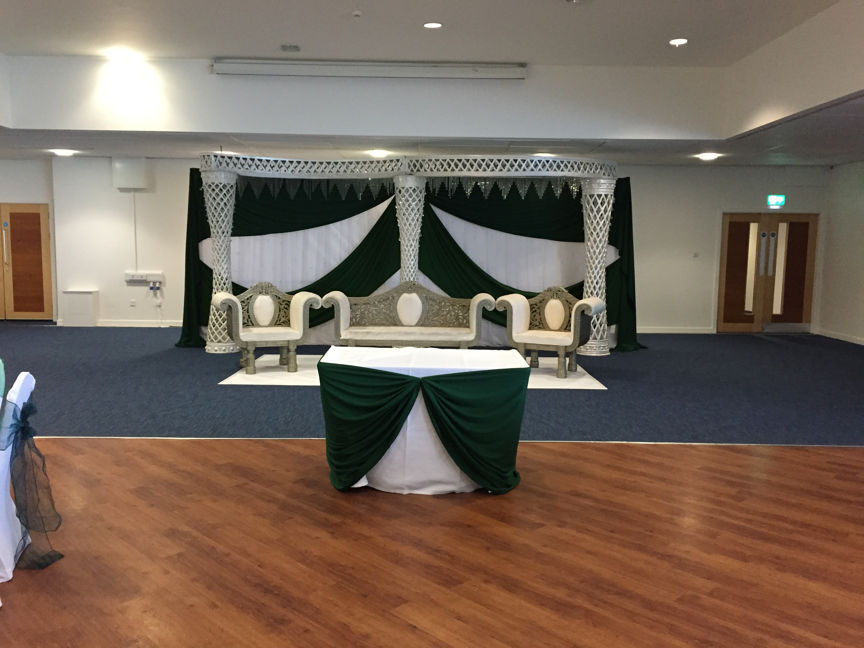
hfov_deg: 61.7
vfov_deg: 48.2
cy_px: 324
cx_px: 432
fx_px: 724
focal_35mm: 29
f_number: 2.2
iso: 250
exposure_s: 1/30
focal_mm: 4.15
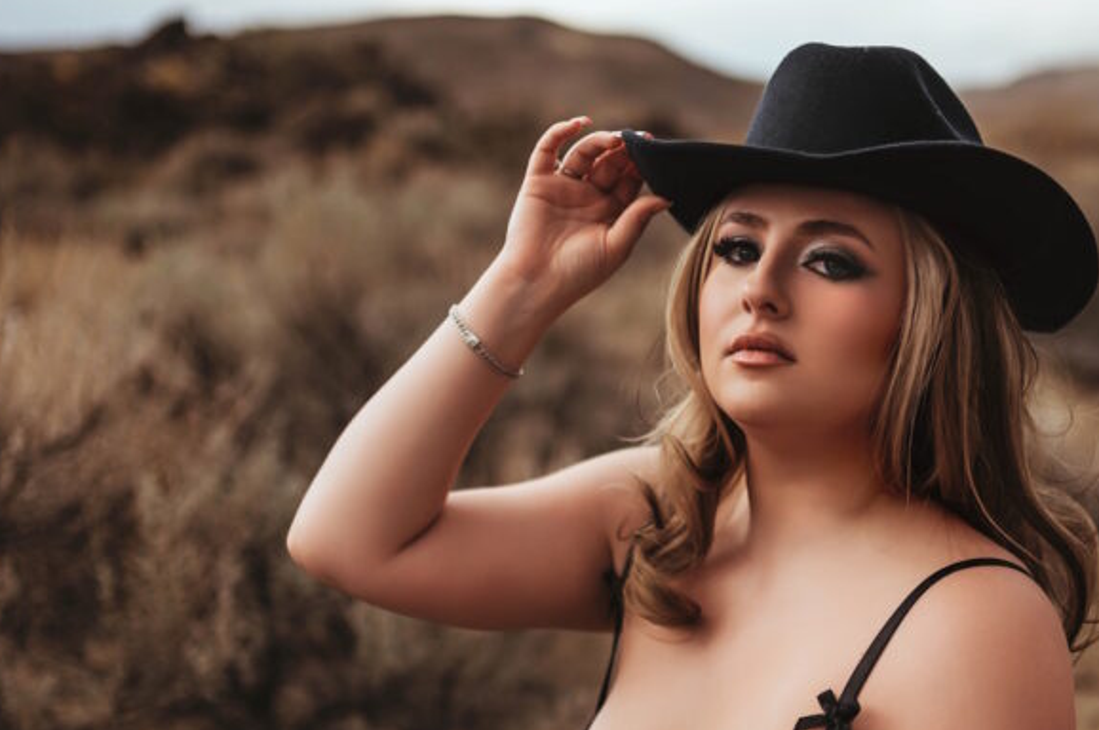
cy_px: 566
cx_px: 732
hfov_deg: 32.2
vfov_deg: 21.6
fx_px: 1891
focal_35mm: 62
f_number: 1.8
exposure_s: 1/640
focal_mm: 35
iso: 125
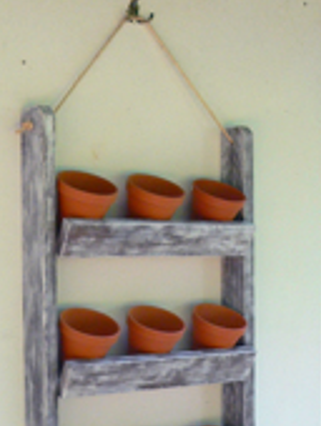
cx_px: 267
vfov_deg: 22.4
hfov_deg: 16.9
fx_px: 1073
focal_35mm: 87
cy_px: 293
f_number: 2.8
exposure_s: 1/60
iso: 150
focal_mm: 6.5
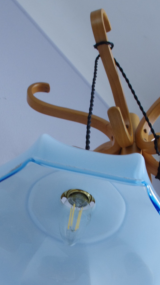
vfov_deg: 43.4
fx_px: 347
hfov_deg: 26.0
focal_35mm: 46
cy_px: 206
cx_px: 76
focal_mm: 18
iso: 800
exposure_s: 1/8
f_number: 8
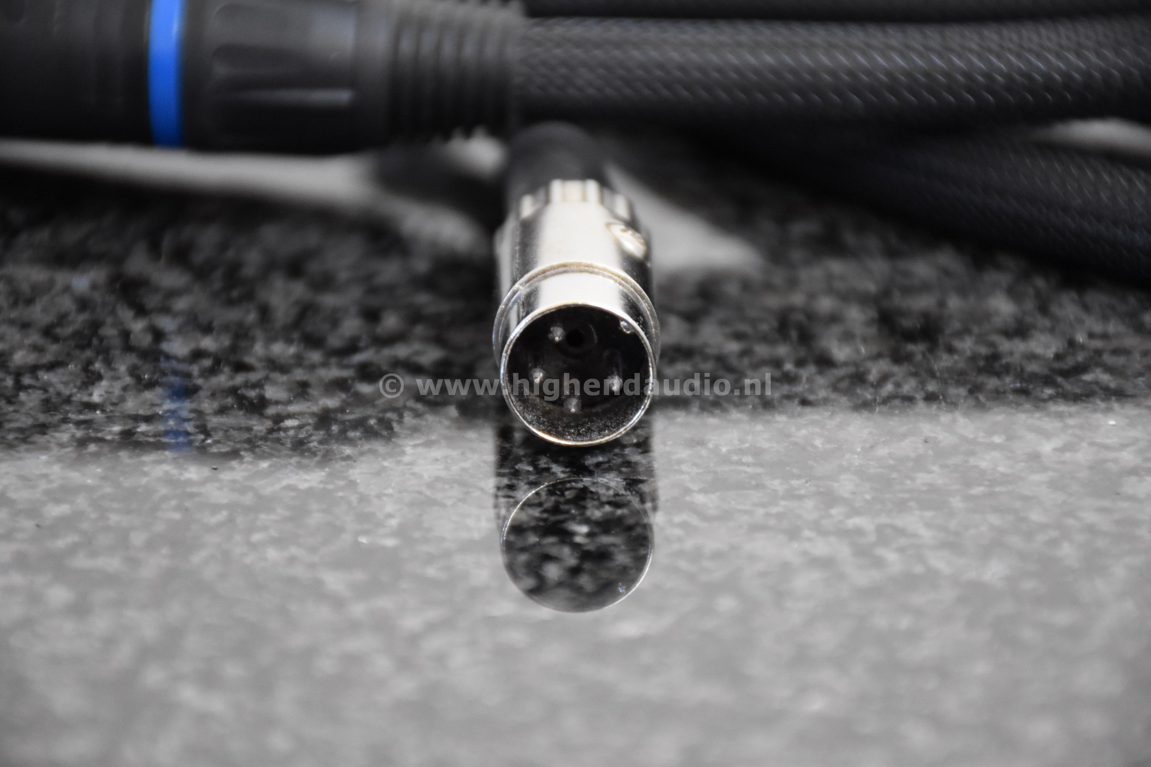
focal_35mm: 210
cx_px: 576
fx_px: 6714
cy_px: 384
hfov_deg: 9.8
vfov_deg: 6.5
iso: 2200
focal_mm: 140
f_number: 5.6
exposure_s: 1/125
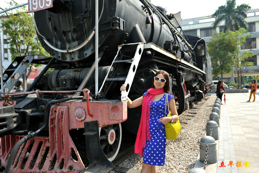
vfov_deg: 44.9
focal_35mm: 29
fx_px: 208
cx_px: 130
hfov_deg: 63.7
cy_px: 86
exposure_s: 1/250
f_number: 5.6
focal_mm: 29
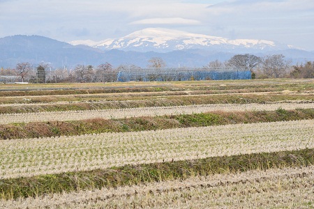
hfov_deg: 11.8
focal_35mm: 174
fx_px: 1518
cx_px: 157
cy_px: 104
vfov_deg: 7.9
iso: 200
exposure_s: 1/400
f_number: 10
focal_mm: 116
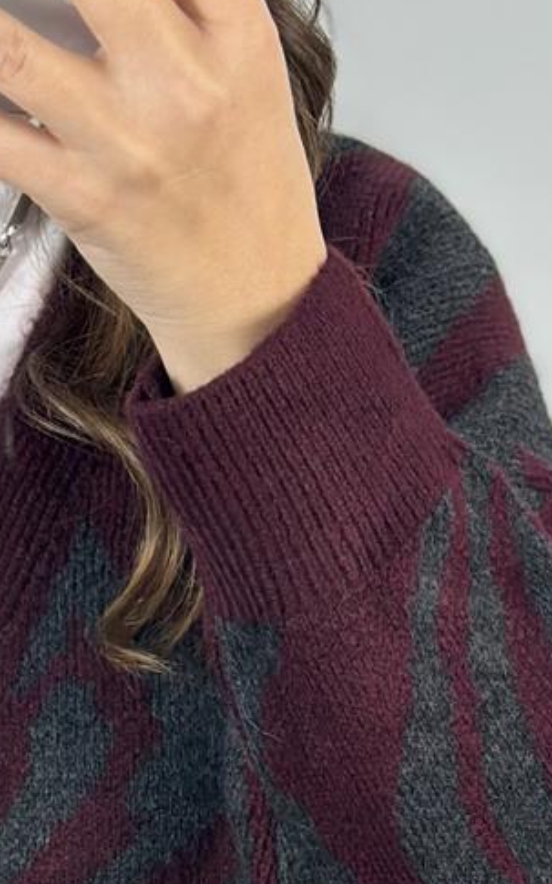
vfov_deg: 12.0
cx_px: -93
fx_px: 4045
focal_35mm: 168
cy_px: 1228
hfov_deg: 7.7
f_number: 1.78
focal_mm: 6.86
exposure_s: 1/100
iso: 100
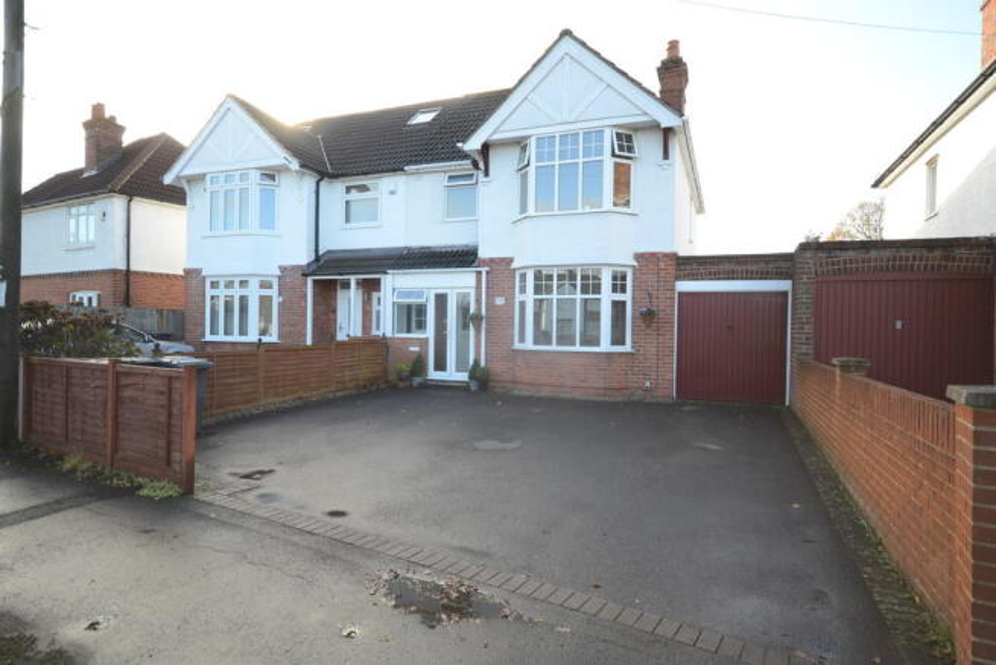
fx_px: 581
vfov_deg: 59.5
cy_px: 332
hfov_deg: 81.2
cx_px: 498
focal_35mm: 21
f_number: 4.8
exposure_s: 1/80
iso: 100
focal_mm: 14
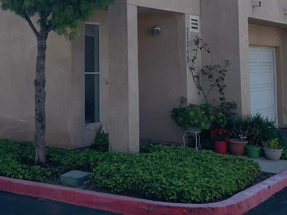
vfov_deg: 19.2
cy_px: -46
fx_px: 597
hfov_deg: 26.0
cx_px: 17
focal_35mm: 72
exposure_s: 1/2257
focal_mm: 4.25
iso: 25
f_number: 1.8
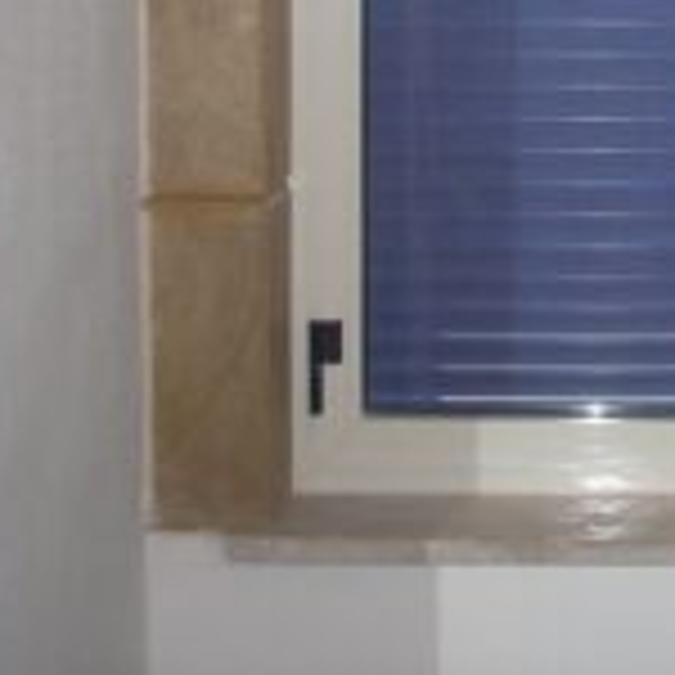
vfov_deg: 14.9
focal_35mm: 112
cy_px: -182
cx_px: 738
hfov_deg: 15.2
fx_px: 2471
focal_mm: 6.2
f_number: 2.8
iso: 100
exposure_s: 1/60
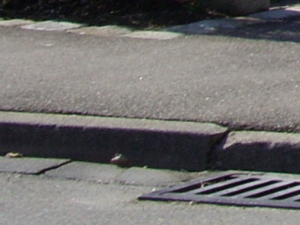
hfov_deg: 6.0
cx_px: 1114
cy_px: -559
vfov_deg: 4.8
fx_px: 2495
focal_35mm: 288
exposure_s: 1/168
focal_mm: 7.8
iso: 50
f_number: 7.4
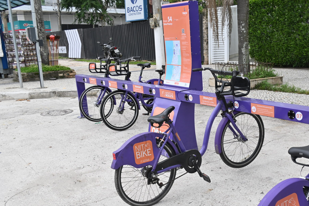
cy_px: 139
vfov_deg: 31.6
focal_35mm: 42
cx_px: 204
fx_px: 360
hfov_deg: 45.7
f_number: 5.6
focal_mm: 20
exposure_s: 1/320
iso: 100
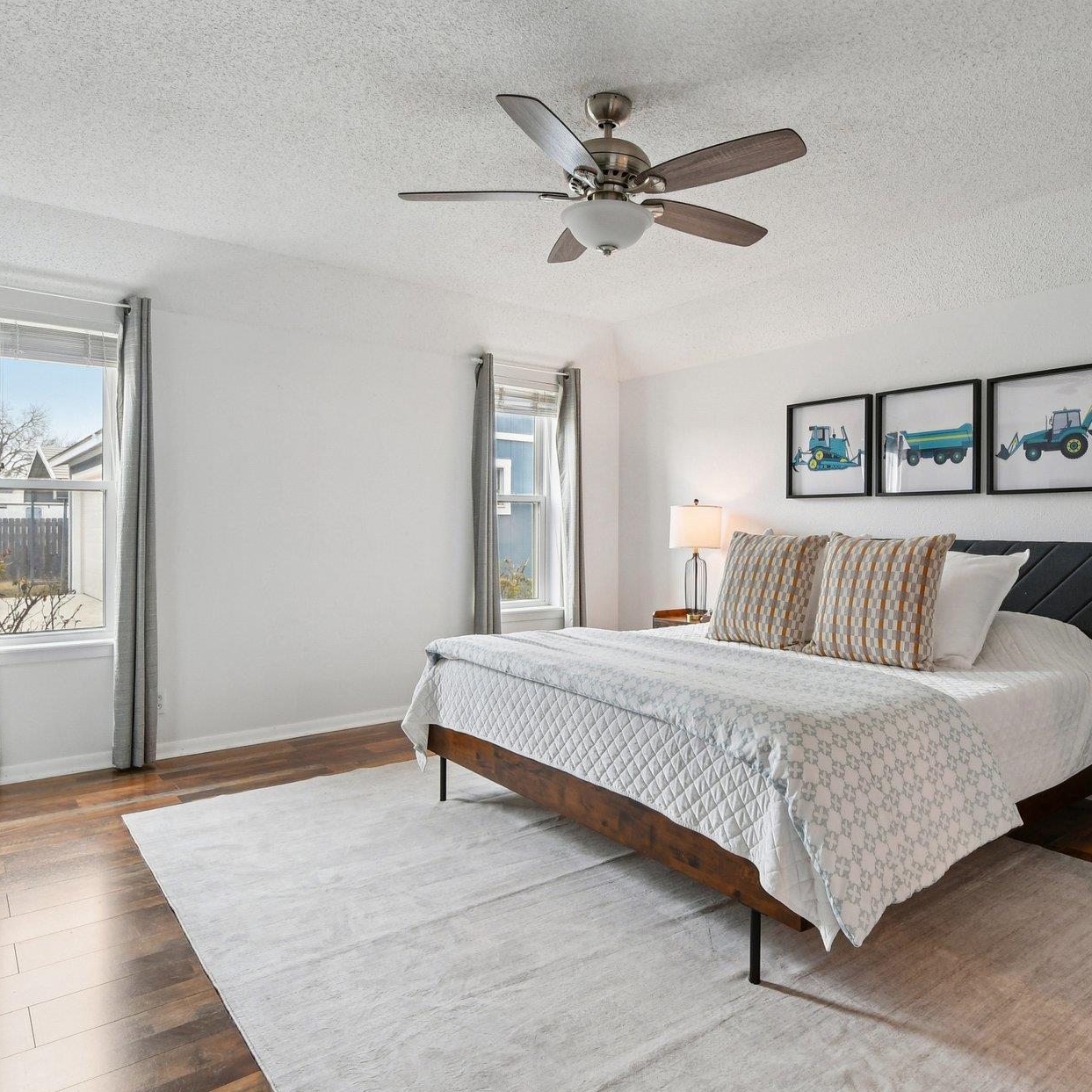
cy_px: 521
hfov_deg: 71.6
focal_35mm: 21
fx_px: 749
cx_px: 642
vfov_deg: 72.1
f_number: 8
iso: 400
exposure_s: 1/15
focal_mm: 10
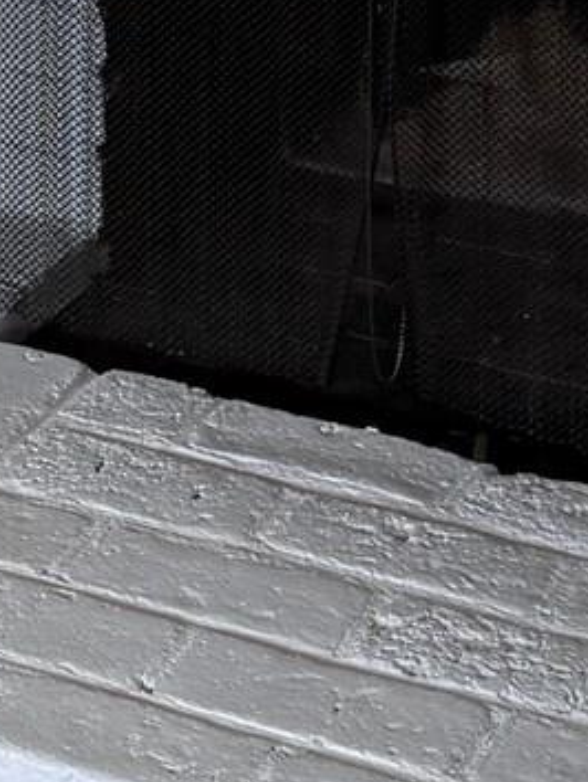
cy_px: -349
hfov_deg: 9.4
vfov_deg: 12.1
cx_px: -175
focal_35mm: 156
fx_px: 3529
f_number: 1.78
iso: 125
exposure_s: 1/120
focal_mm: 6.76
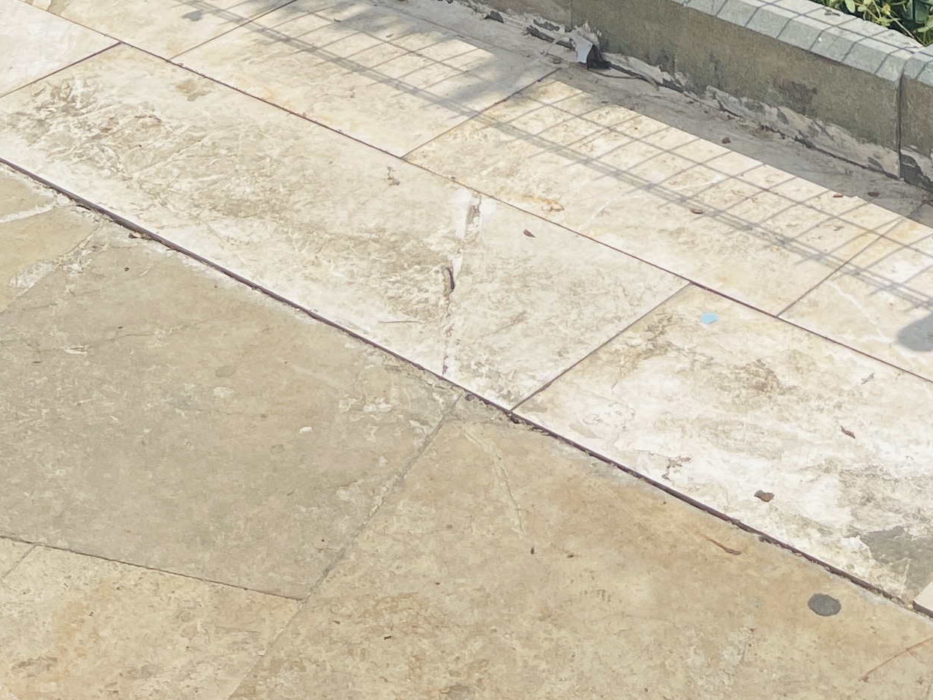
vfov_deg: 14.5
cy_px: -768
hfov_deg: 23.6
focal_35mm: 81
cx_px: 814
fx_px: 2183
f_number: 1.6
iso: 32
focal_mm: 5.1
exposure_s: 1/4902
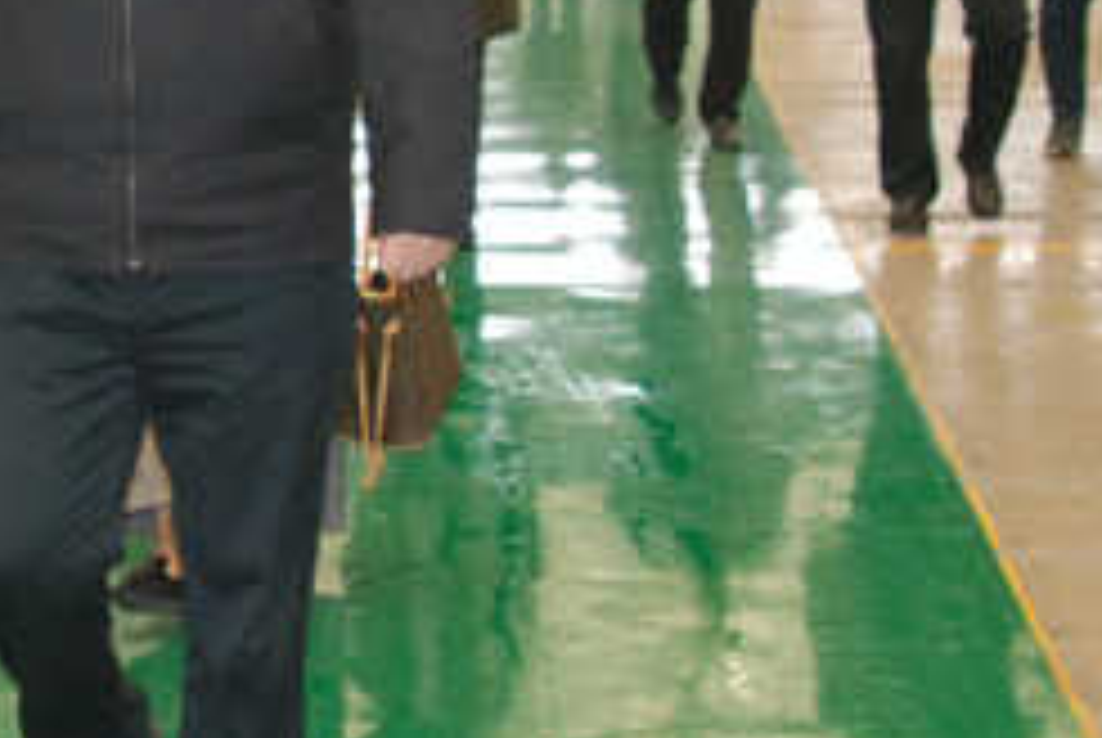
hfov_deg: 18.9
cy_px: 47
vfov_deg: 13.2
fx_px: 3157
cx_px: -171
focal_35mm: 103
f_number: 5
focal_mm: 28
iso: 1000
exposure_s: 1/60
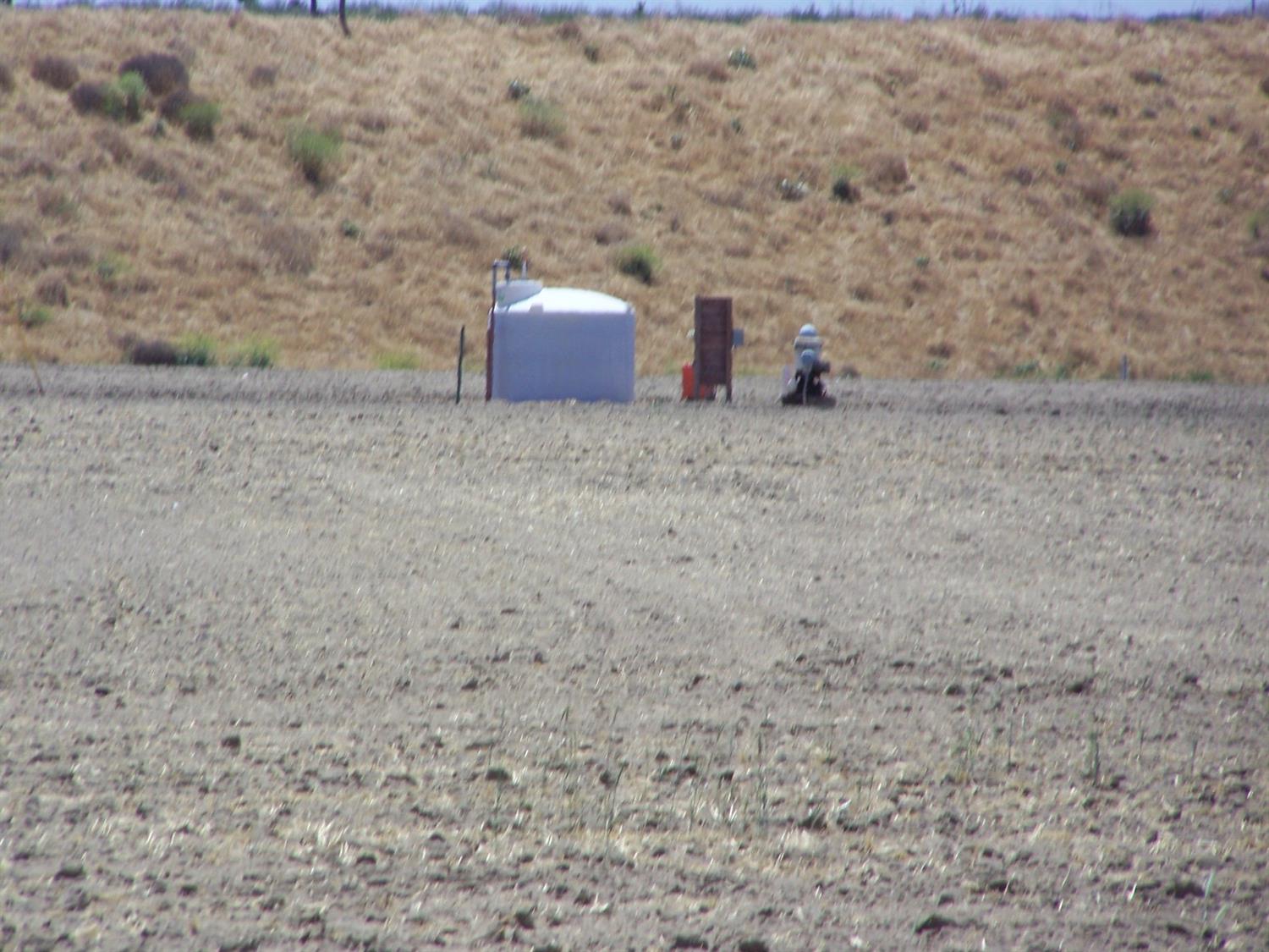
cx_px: 634
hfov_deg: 5.2
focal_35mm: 380
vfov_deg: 3.9
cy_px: 476
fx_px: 13931
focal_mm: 63
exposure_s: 1/400
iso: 64
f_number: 5
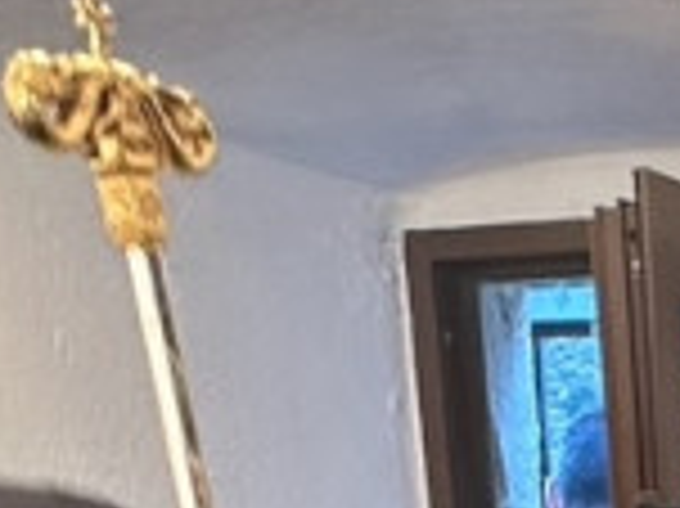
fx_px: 1825
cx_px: 901
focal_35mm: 93
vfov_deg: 13.6
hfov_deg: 19.4
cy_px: 1012
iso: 250
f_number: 2.2
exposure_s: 1/50
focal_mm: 2.22
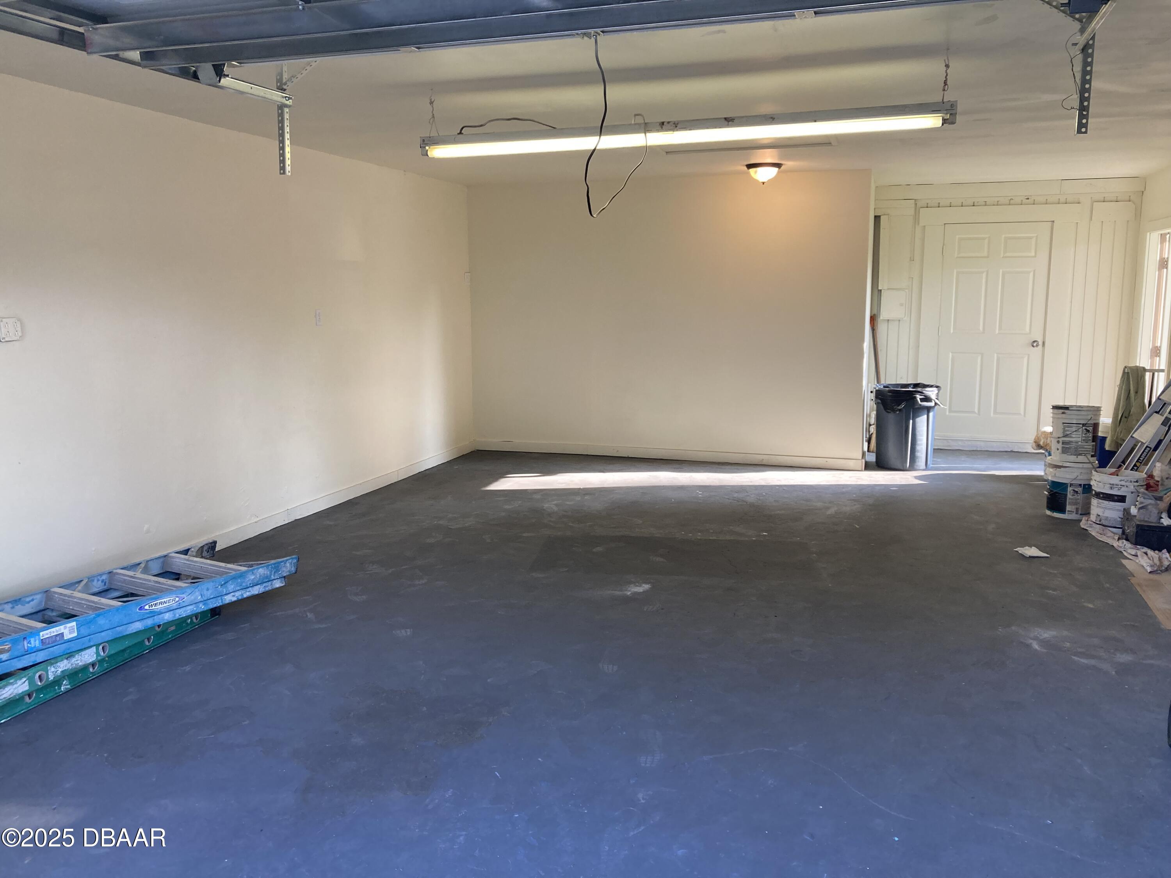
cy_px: 439
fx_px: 947
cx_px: 586
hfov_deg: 63.4
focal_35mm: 28
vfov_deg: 49.7
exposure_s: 1/120
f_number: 1.8
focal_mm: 3.99
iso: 64
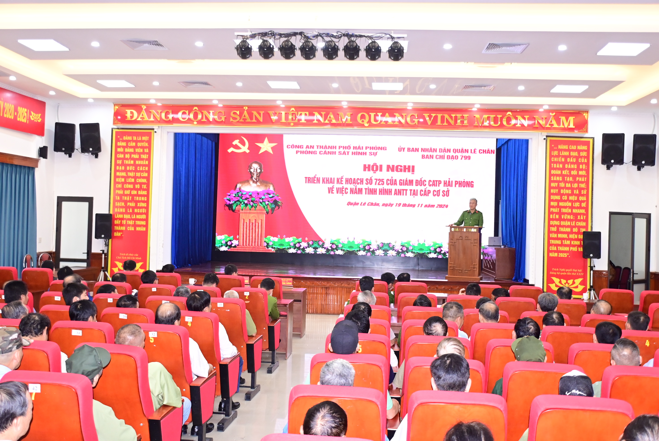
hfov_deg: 53.1
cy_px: 220
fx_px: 659
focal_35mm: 36
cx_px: 330
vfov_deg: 36.9
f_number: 3.8
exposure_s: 1/200
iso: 1600
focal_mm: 24
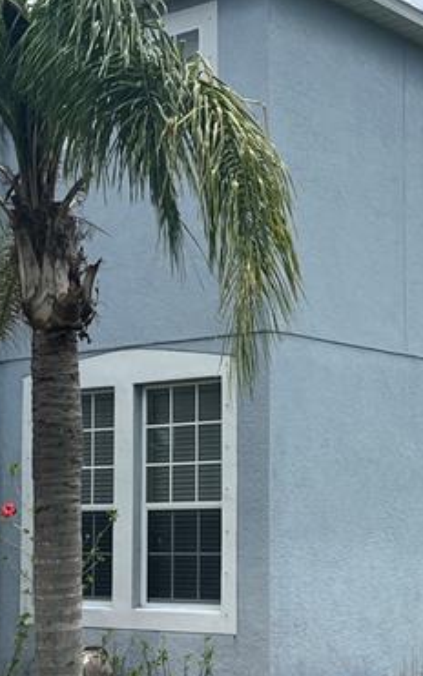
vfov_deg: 27.1
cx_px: 292
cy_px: 399
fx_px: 1401
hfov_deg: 17.1
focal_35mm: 76
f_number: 1.6
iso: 50
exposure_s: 1/3623
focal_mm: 5.1
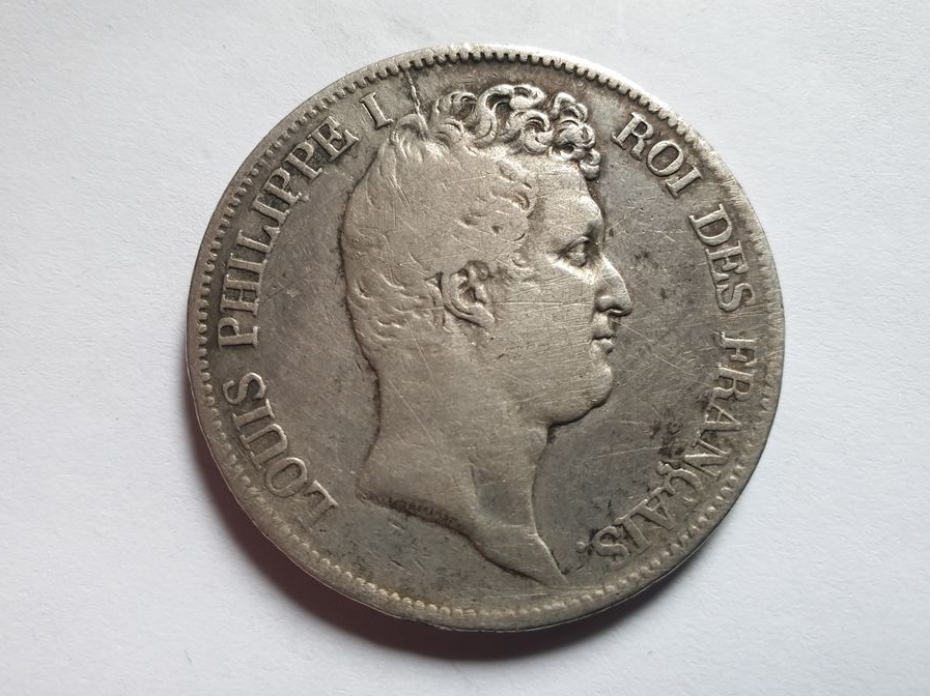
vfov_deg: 48.2
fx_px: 779
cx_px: 440
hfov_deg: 61.6
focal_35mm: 29
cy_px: 336
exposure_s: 1/28
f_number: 2.4
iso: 250
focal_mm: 4.3
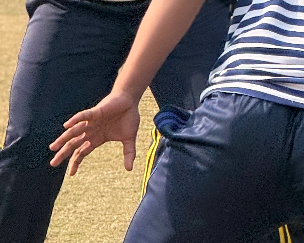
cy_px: -31
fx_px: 4174
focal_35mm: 464
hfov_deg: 4.2
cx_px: 393
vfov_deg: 3.3
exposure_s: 1/728
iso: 64
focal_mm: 15.66
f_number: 2.8
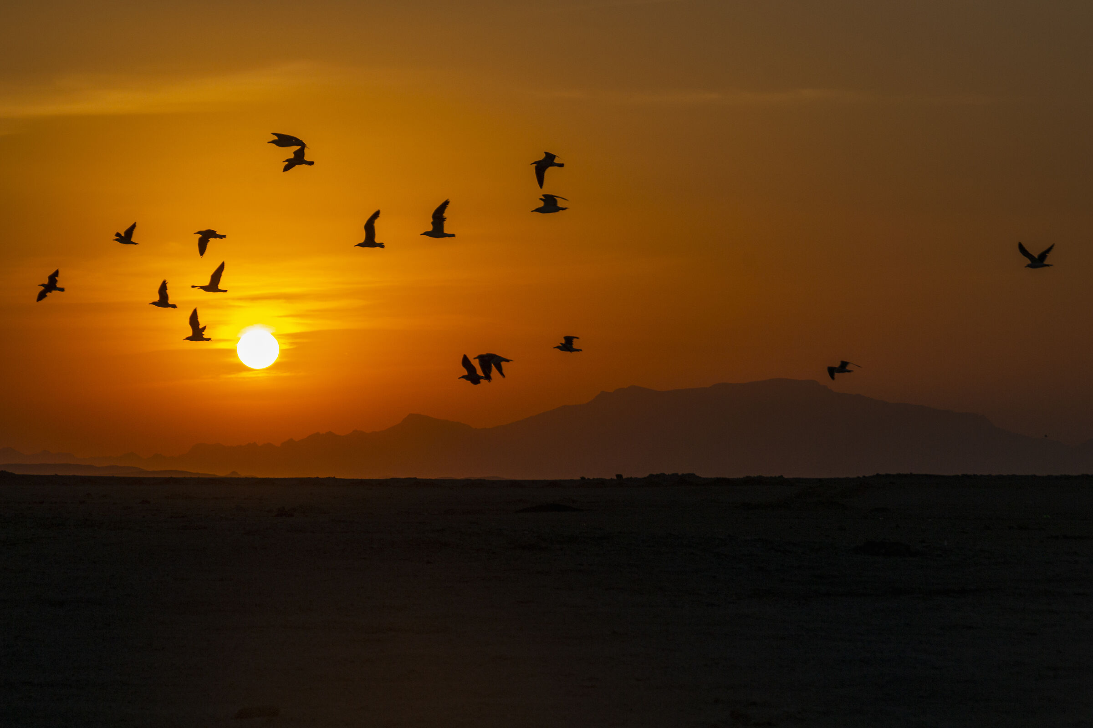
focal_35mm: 142
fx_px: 4326
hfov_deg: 14.4
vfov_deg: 9.6
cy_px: 364
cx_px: 546
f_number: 11
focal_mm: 95
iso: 100
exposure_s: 1/500
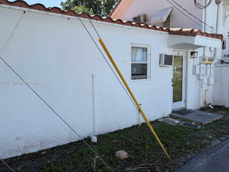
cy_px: 83
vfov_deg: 53.1
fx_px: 172
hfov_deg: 67.3
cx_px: 114
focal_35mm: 26
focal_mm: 6.76
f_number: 1.78
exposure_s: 1/2525
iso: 80
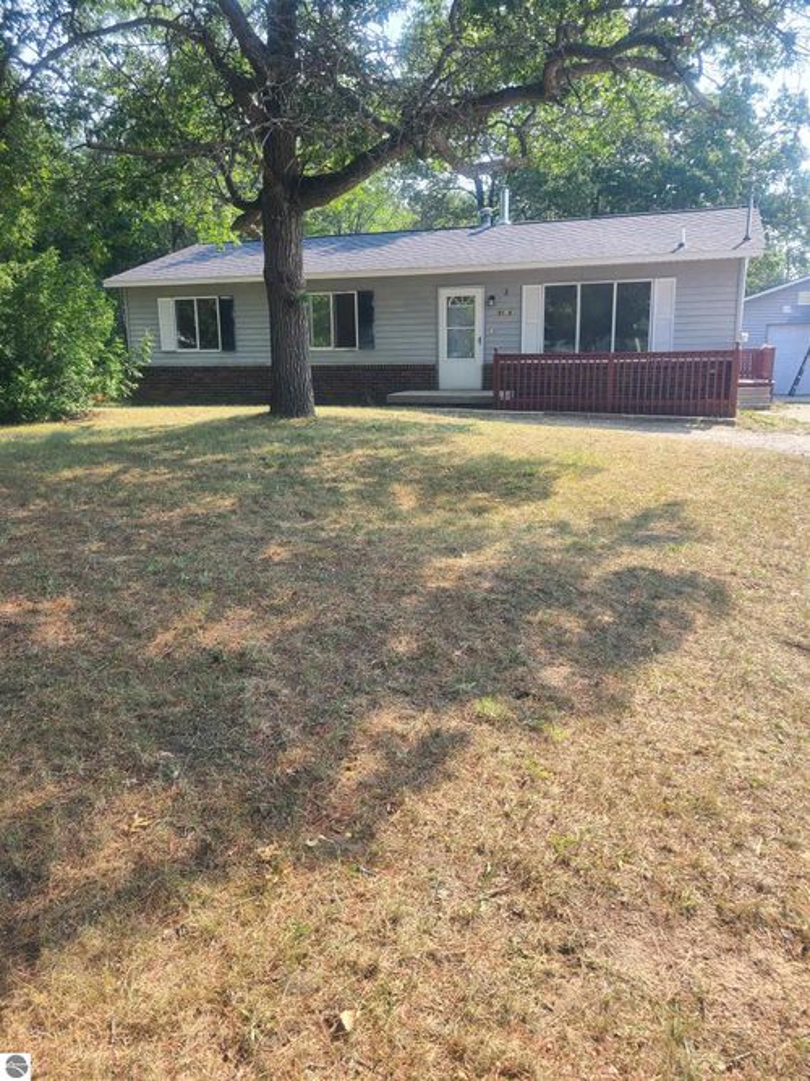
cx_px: 405
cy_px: 540
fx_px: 811
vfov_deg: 67.3
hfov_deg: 53.0
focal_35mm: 26
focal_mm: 5.4
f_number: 1.8
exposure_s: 1/504
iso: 40
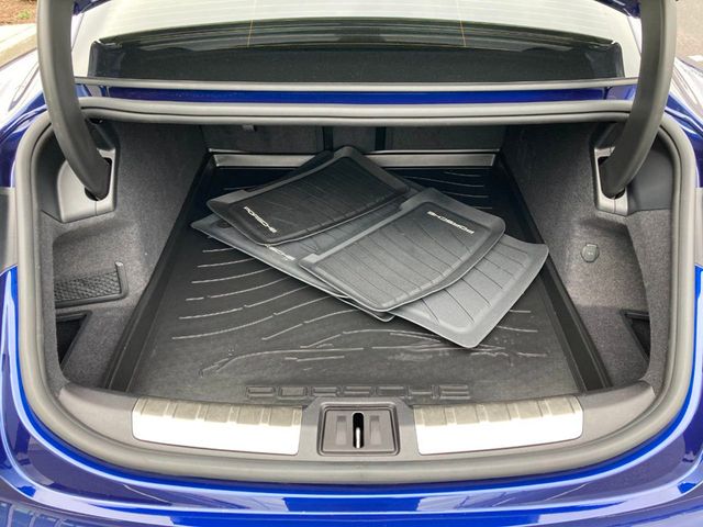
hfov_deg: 63.4
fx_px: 569
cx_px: 352
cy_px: 264
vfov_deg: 49.7
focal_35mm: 28
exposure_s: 1/92
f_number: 1.8
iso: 80
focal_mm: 3.99
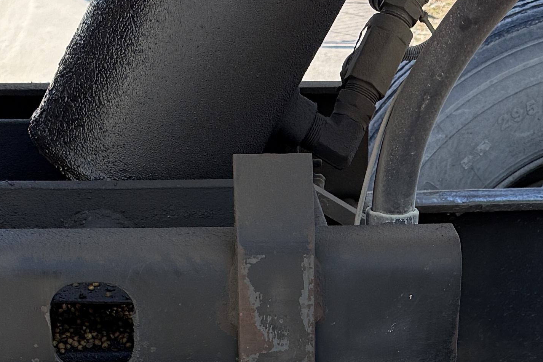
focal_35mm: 100
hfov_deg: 20.4
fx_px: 1508
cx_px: 323
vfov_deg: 12.5
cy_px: 646
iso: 100
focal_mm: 6.76
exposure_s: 1/1032
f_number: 1.78
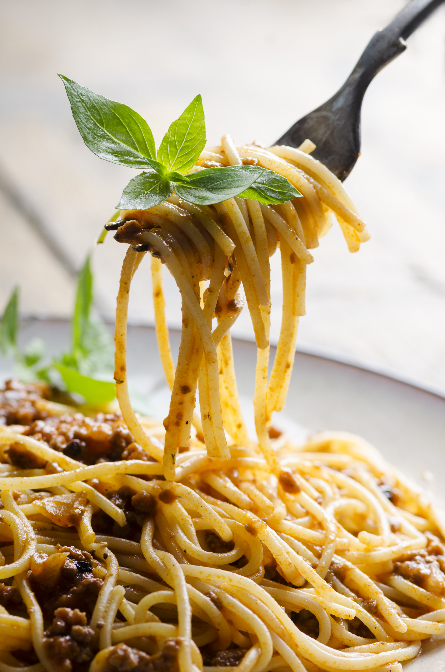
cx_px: 222
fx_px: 2933
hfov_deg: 8.7
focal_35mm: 158
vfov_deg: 13.1
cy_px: 336
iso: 100
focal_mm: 105
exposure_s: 1/200
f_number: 7.1
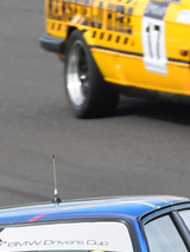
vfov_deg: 1.0
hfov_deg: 0.7
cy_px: 298
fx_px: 15032
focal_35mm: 2056
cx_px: 15
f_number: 10
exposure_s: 1/640
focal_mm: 380
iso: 640
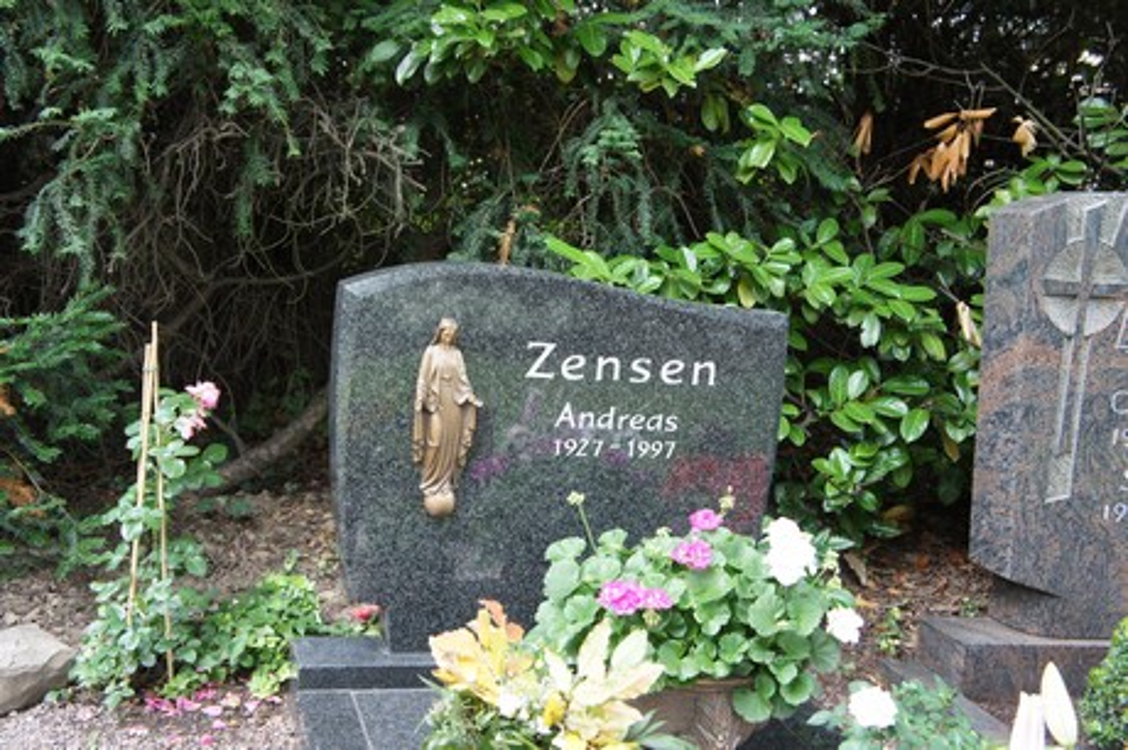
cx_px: 564
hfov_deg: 45.0
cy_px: 375
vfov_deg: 30.8
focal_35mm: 44
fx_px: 1362
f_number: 4
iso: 1000
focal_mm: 29
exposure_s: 1/200
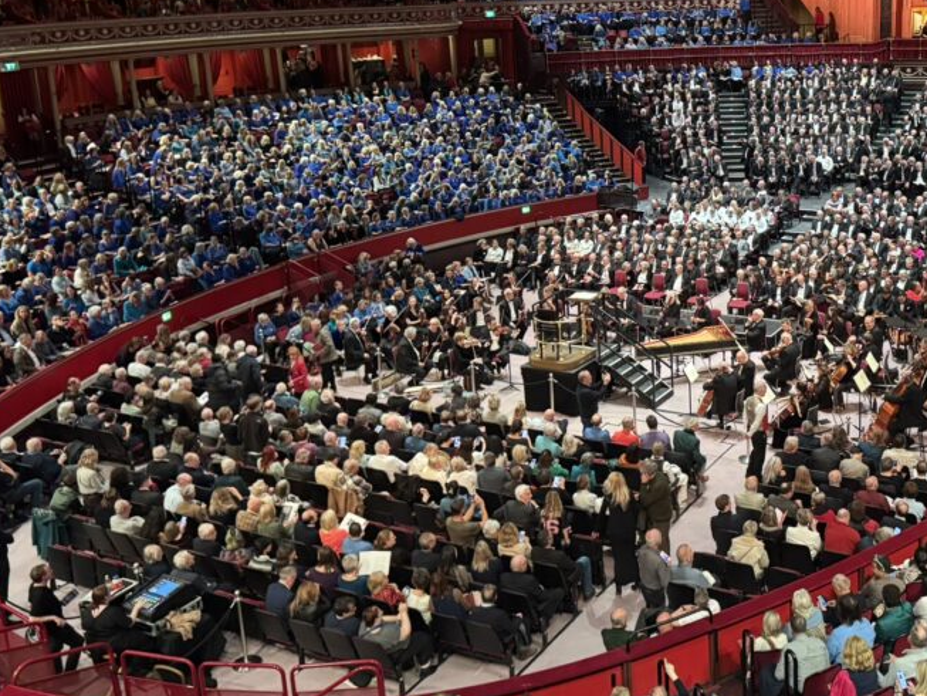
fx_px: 1152
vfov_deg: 33.4
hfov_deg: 42.6
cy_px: 241
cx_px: 681
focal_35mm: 43
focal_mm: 6.76
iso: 800
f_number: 1.78
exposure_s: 1/60
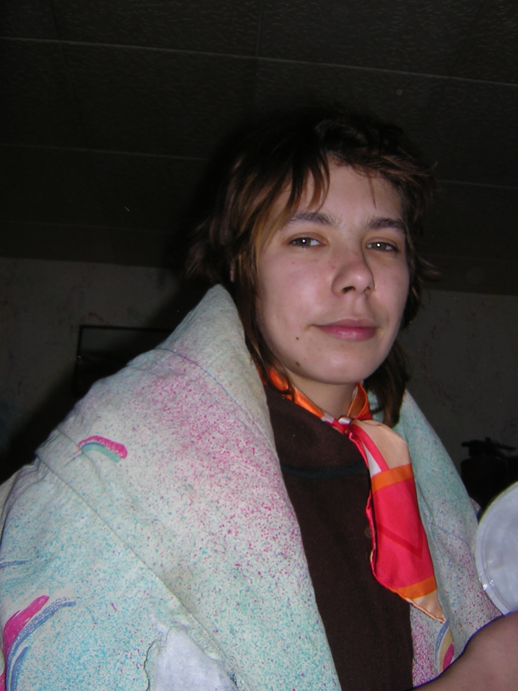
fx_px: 718
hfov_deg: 39.7
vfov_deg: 51.4
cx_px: 259
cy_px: 346
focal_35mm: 36
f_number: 5.2
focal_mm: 4.7
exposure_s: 1/60.1
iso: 100
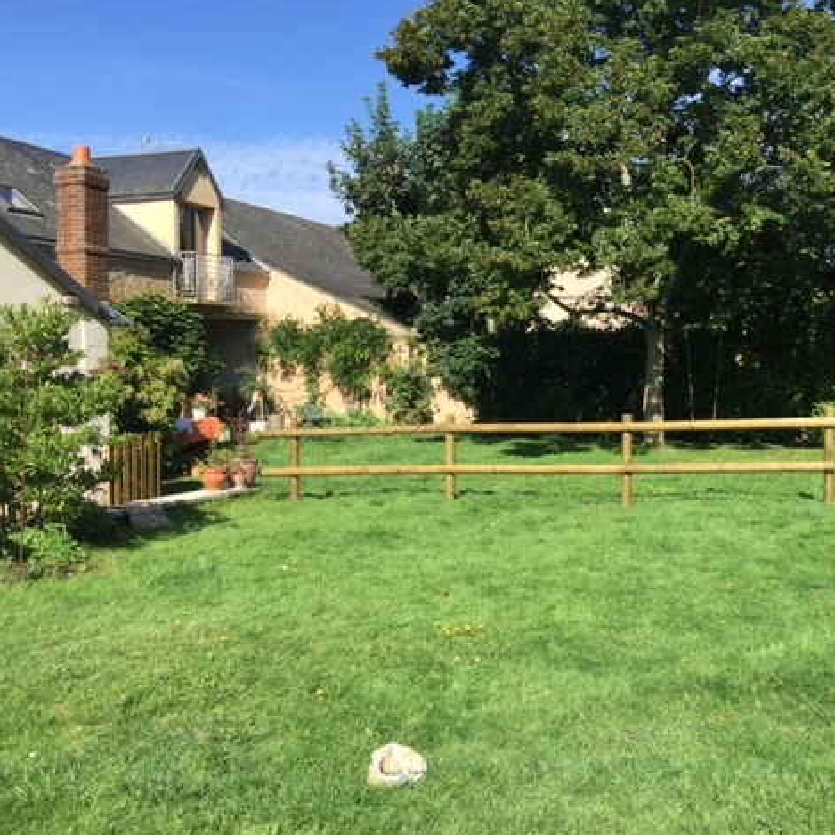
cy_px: 417
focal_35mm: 35
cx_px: 539
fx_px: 955
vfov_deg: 47.2
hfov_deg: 46.6
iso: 32
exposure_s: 1/1412
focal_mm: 4.15
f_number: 2.2
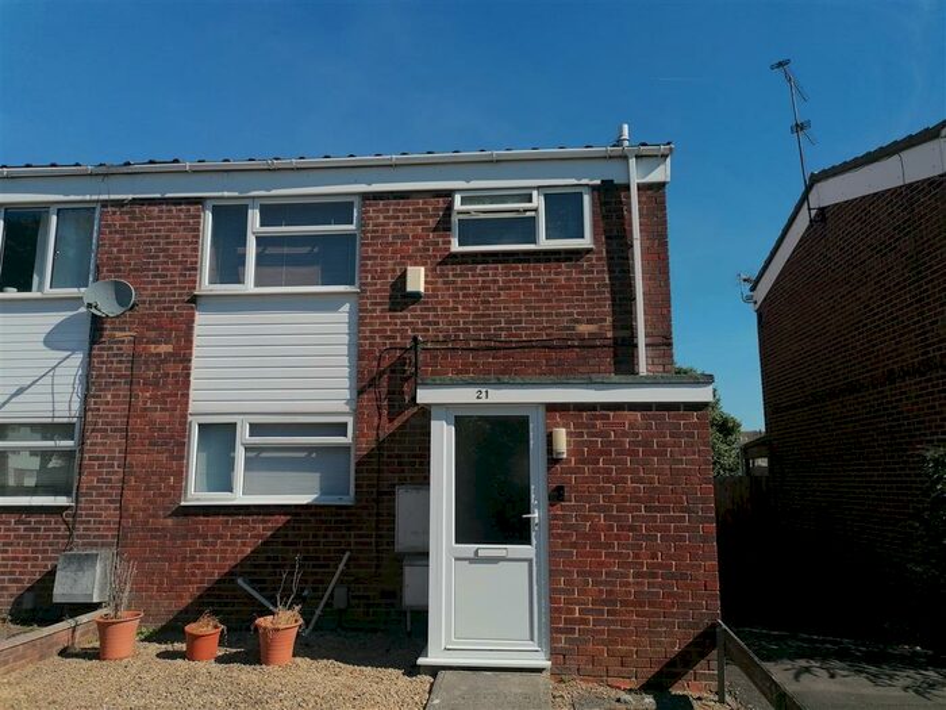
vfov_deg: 51.4
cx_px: 473
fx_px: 738
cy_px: 355
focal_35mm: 27
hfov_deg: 65.3
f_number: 1.8
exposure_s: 1/3003
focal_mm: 4.75
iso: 50
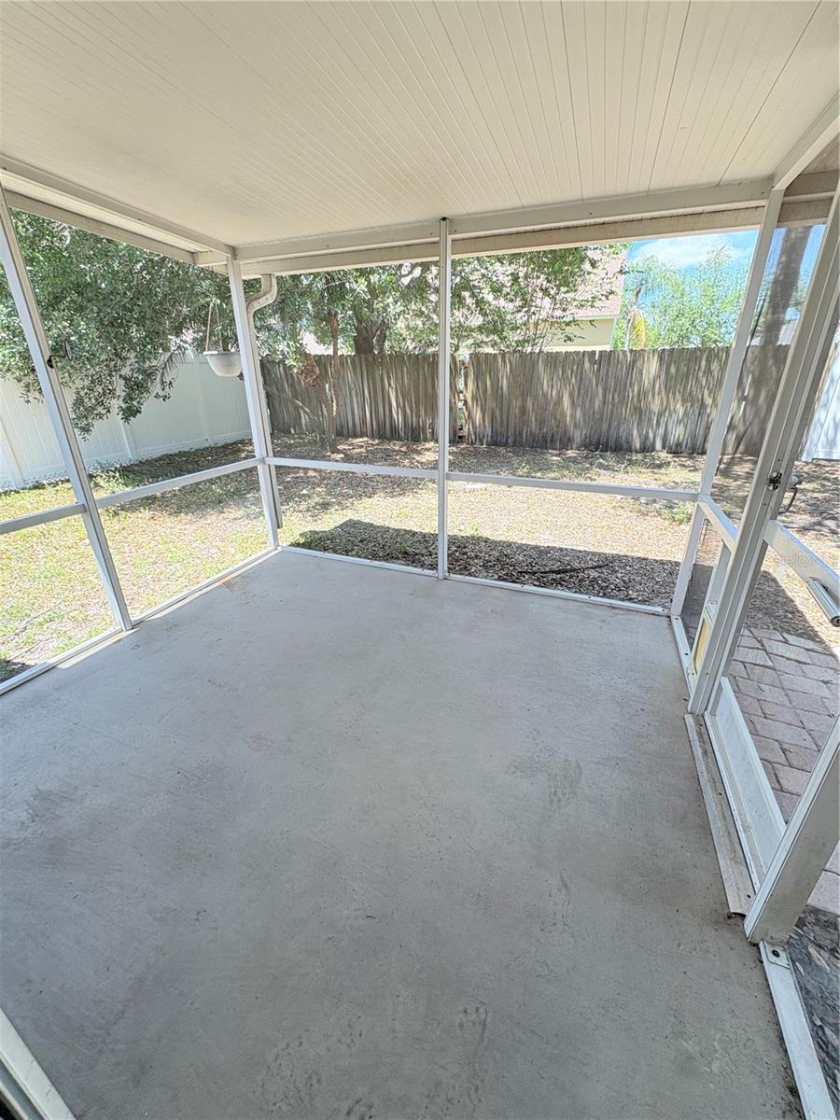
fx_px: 453
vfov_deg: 102.1
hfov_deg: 85.7
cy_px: 560
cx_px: 420
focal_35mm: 14
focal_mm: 2.22
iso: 40
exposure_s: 1/143
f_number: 2.2
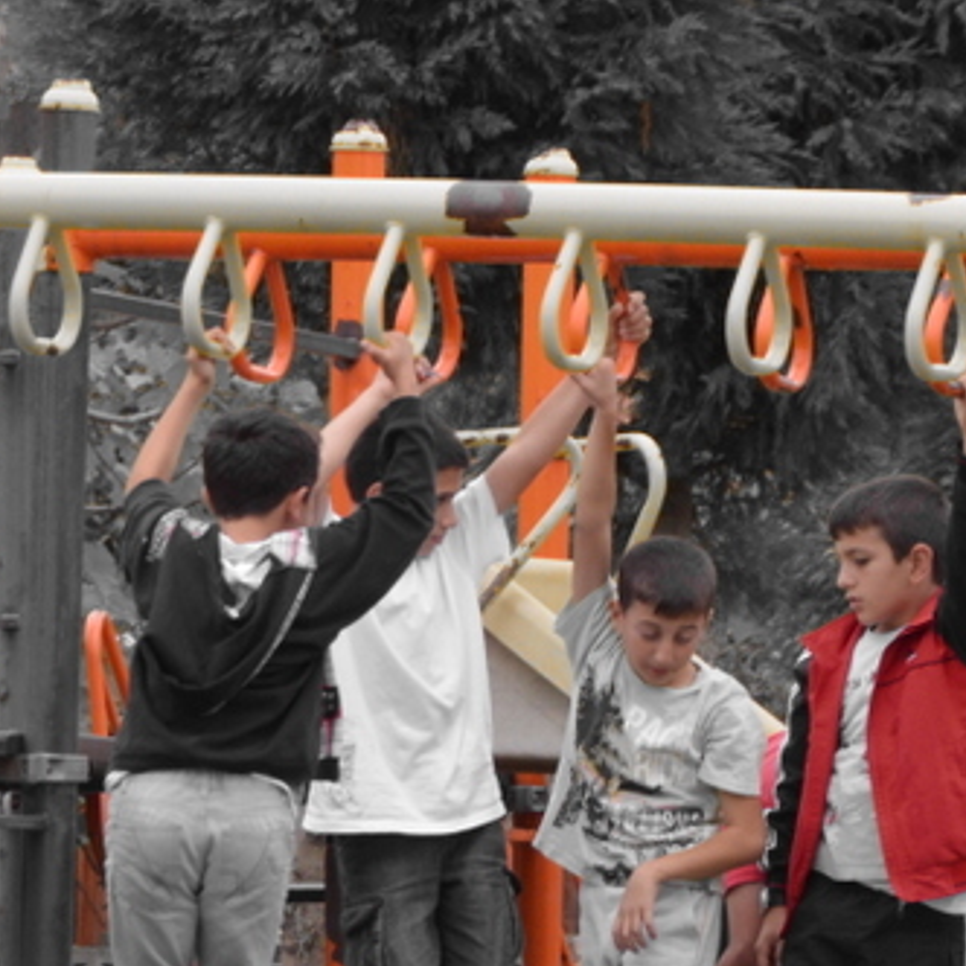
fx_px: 13049
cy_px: 314
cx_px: 332
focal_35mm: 413
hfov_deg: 4.2
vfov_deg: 4.2
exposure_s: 1/125
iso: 360
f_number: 8
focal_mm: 105
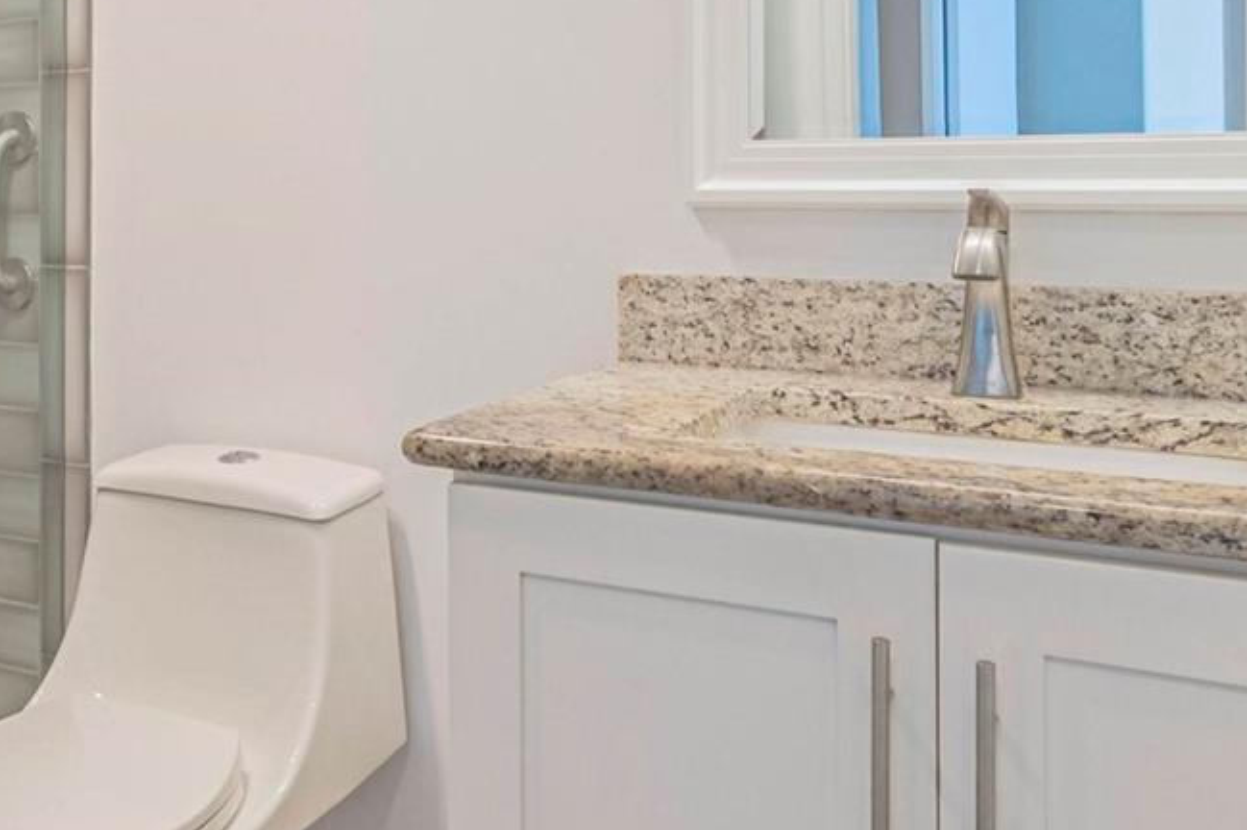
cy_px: 181
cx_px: 330
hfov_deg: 50.1
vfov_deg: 34.9
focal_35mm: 37
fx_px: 1281
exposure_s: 1/100
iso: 320
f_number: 7.1
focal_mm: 10
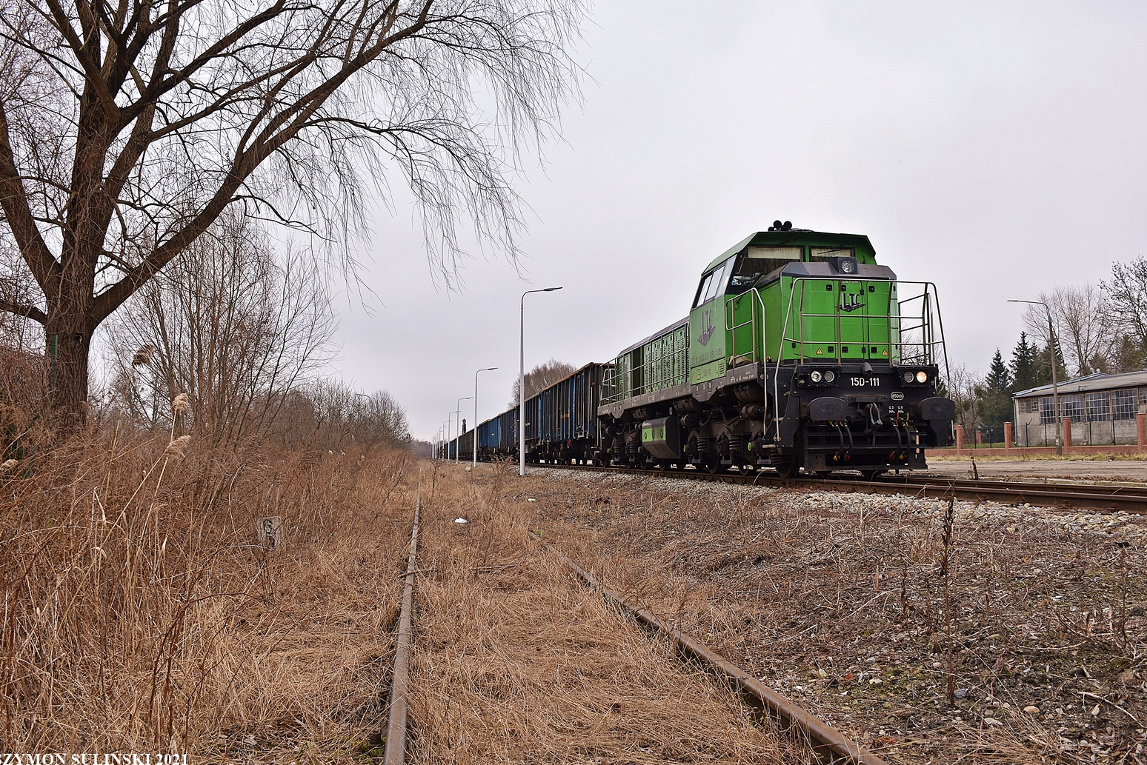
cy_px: 373
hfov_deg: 60.3
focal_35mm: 31
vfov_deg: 42.3
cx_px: 581
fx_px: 988
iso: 100
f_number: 5.6
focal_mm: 20
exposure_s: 1/125
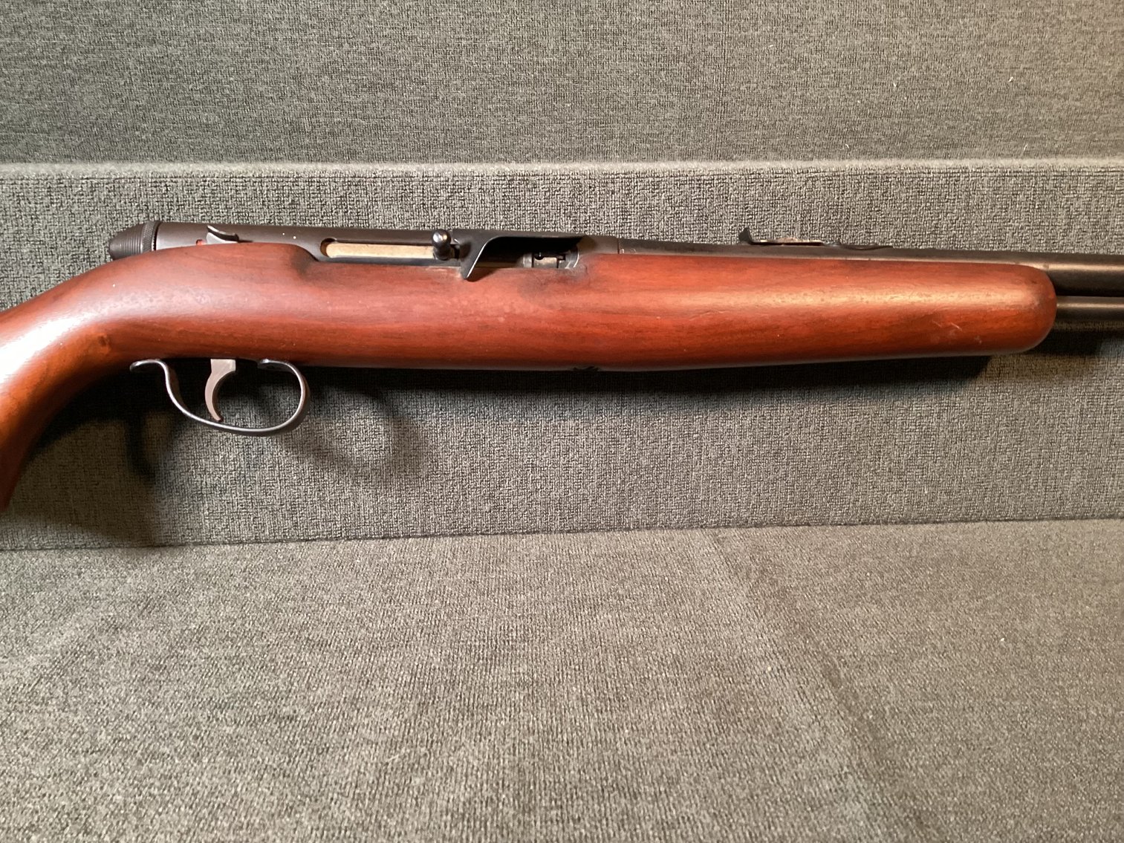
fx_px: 1007
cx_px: 562
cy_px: 422
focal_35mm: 31
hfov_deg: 58.3
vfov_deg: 45.4
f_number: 2.4
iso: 400
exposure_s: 1/40
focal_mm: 3.3
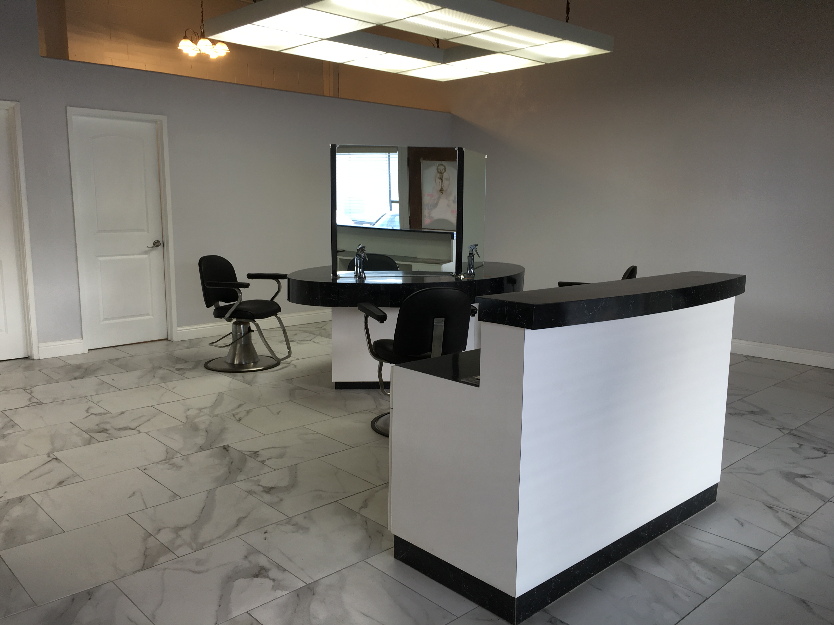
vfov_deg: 48.2
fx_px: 699
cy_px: 312
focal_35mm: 29
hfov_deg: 61.7
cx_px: 417
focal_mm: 4.15
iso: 32
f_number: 2.2
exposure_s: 1/40
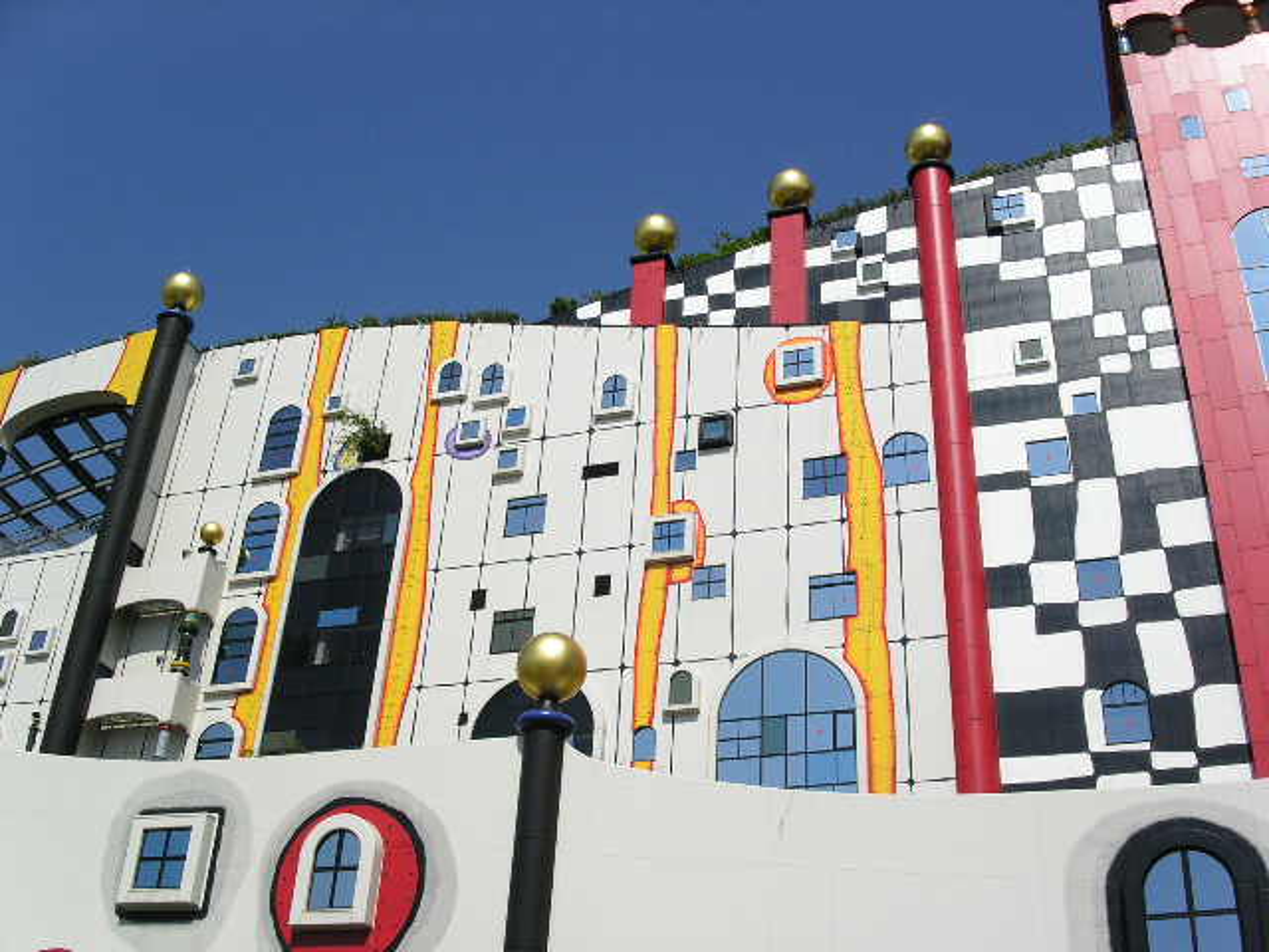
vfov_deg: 37.7
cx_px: 634
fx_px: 1393
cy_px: 476
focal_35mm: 38
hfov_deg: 49.0
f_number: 5.6
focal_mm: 7.8
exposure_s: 1/1000
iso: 100
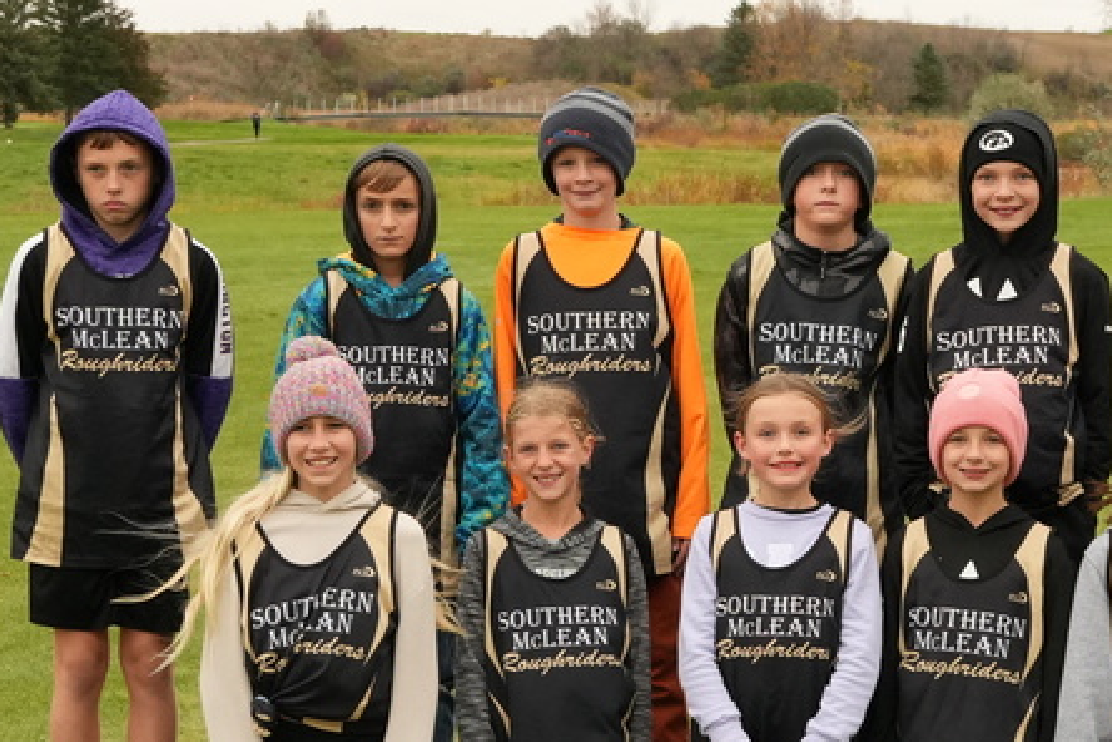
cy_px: 510
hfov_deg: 16.8
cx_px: 801
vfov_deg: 11.3
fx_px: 3742
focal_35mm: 121
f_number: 6.3
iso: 2000
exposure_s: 1/800
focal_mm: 35
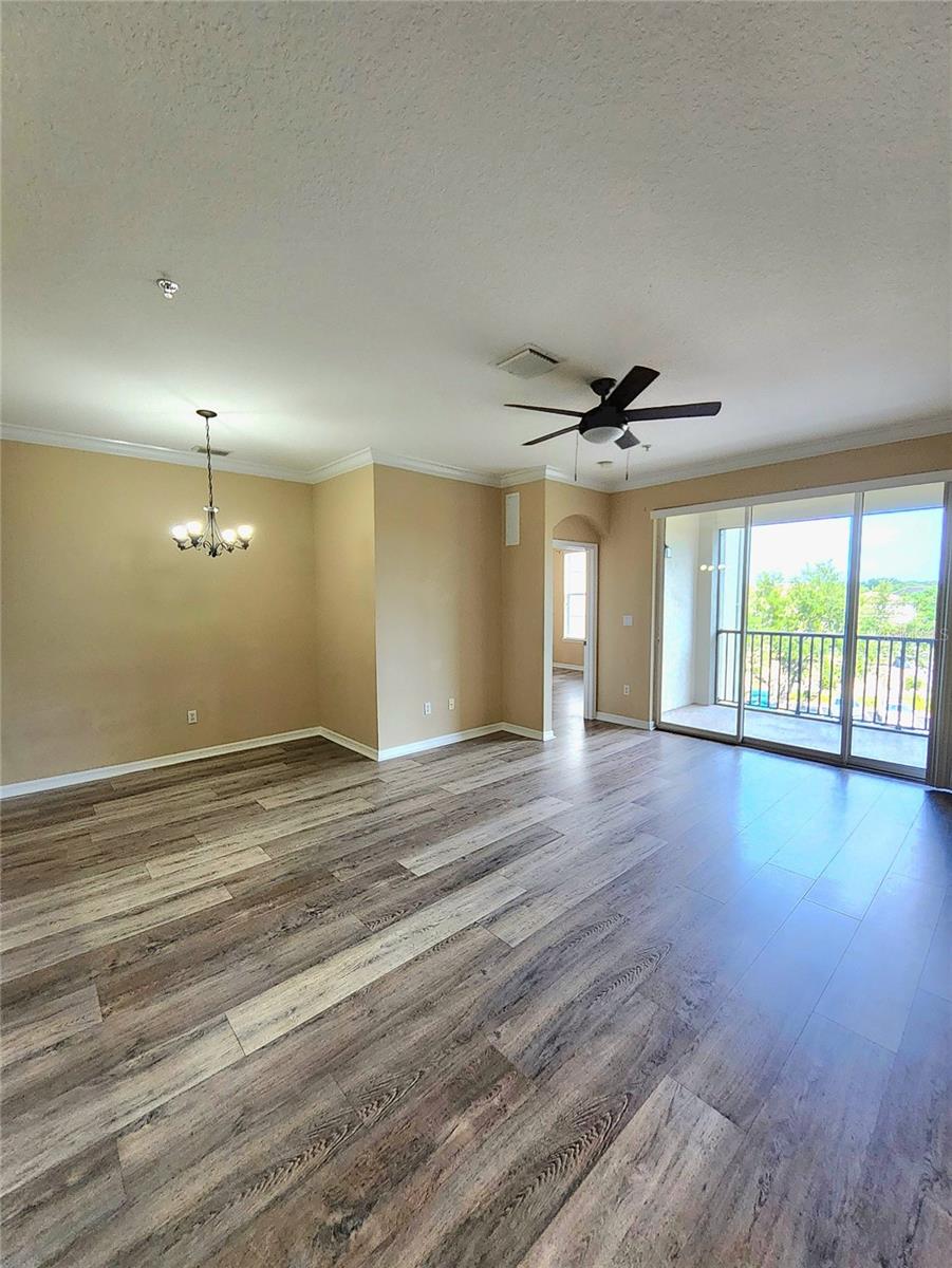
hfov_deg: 90.0
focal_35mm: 13
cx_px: 476
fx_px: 476
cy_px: 634
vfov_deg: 106.2
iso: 100
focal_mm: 1.13
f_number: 2.2
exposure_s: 1/60.2
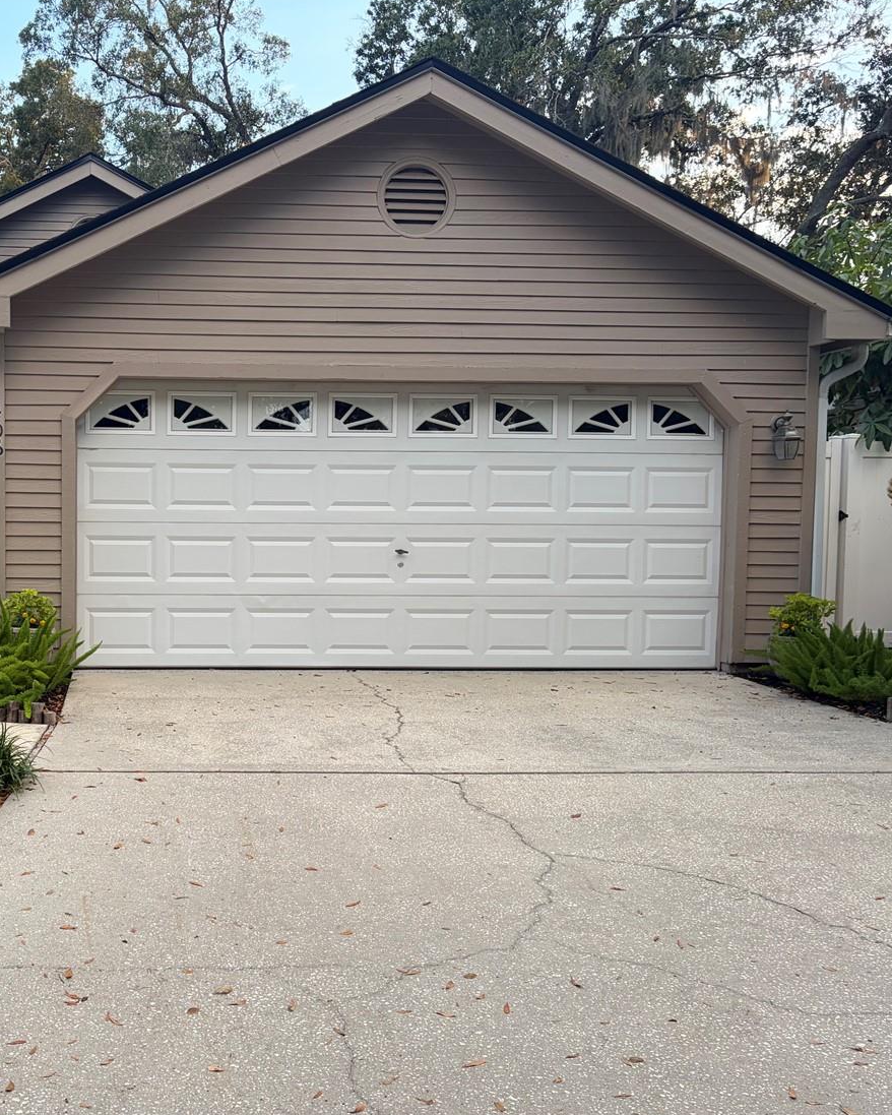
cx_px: 177
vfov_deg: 49.0
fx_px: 1221
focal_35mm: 37
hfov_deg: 38.6
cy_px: 596
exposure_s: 1/164
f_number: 1.6
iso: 40
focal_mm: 5.96
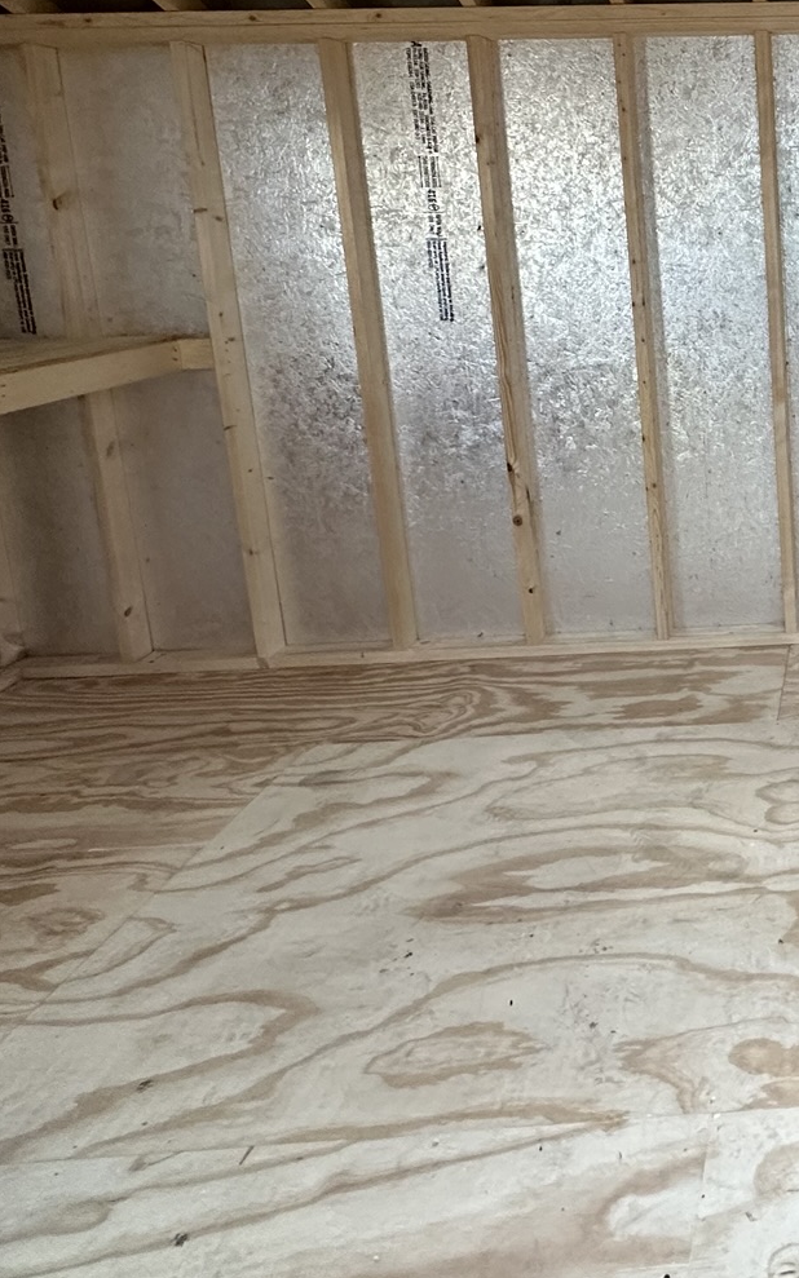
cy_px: 392
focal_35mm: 30
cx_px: 915
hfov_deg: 34.9
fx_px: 1045
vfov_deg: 60.9
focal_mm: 2.22
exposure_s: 1/99
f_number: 2.2
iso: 250
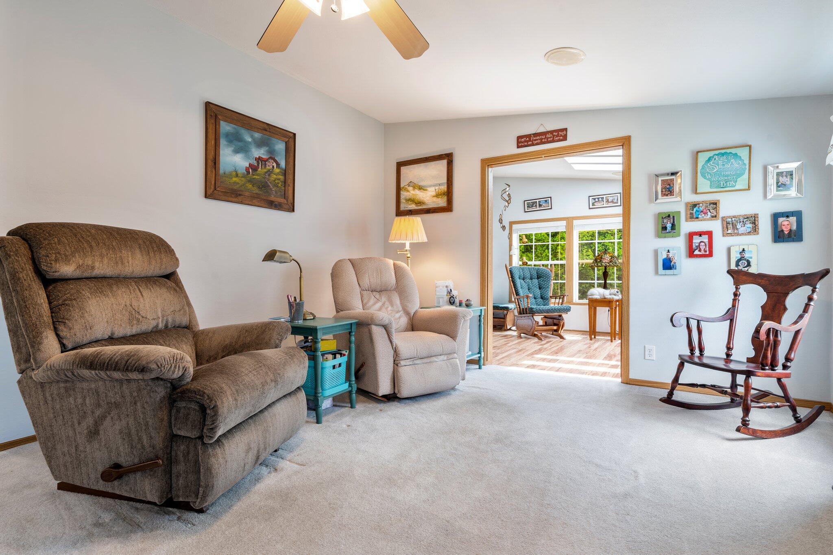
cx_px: 416
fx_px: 393
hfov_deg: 93.3
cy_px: 278
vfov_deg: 70.4
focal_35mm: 17
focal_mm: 17
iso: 50
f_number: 9
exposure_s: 1.3
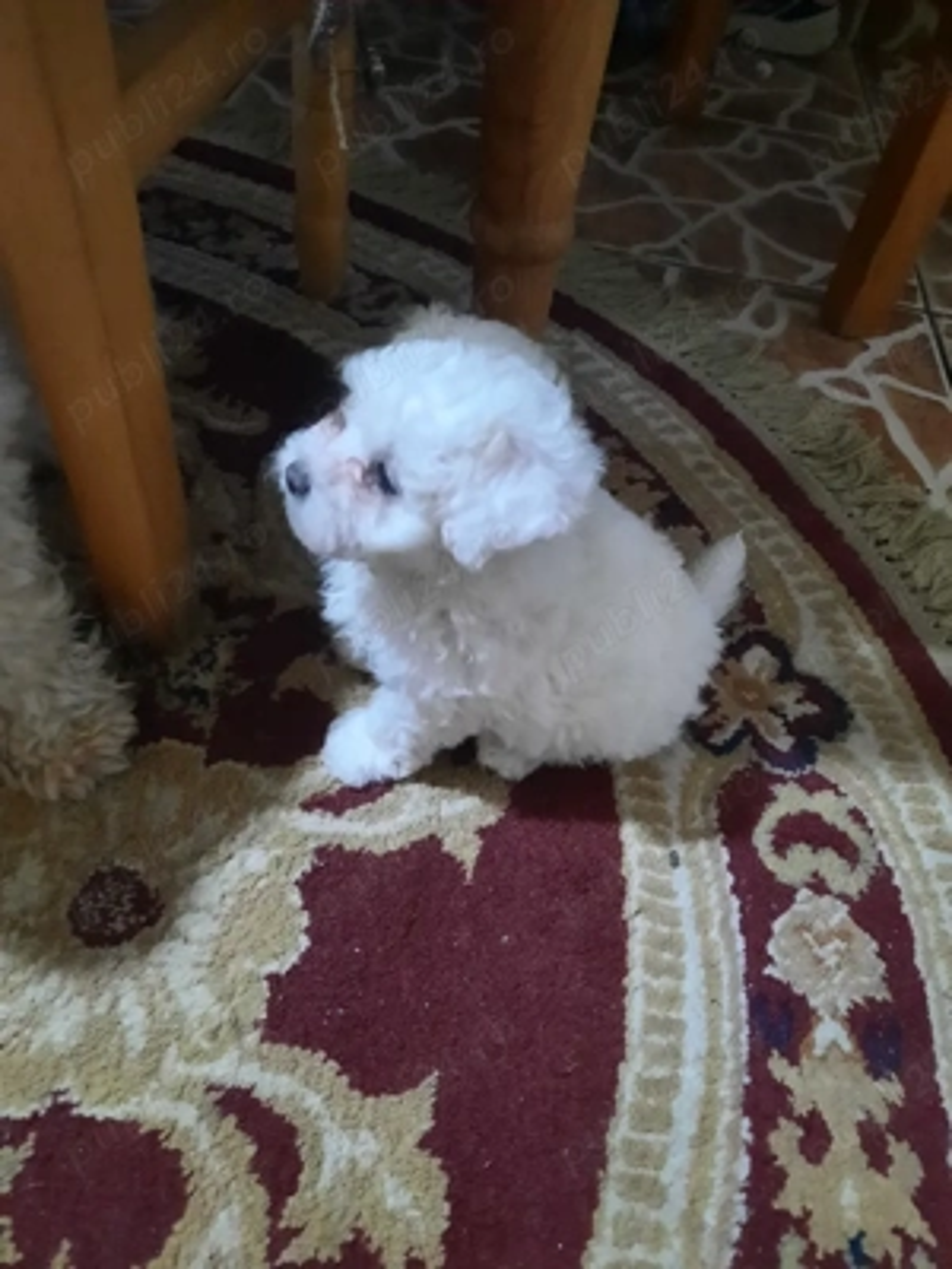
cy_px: 634
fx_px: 917
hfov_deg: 54.9
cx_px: 476
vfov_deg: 69.4
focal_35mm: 25
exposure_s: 1/20
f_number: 2
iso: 1000
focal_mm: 4.6
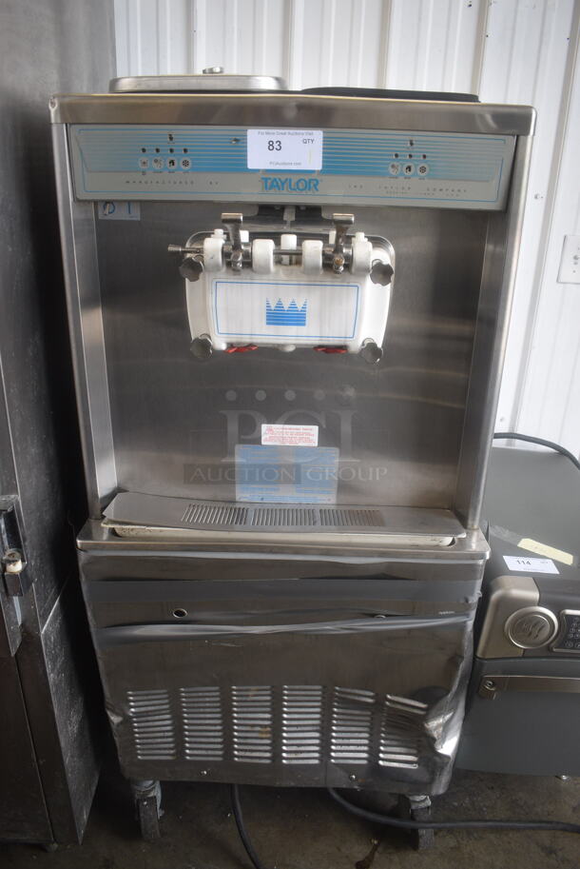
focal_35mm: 27
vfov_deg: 67.3
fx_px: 651
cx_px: 290
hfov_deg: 48.0
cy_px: 434
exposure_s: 1/250
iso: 560
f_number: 3.5
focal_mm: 18
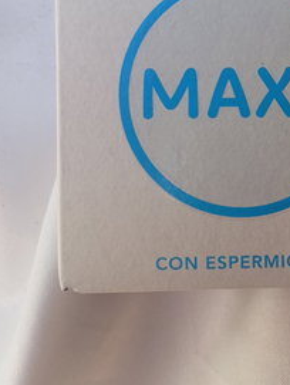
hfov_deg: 26.8
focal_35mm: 53
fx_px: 591
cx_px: 254
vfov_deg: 34.9
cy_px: 70
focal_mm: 3.98
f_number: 1.8
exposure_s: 1/115
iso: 51
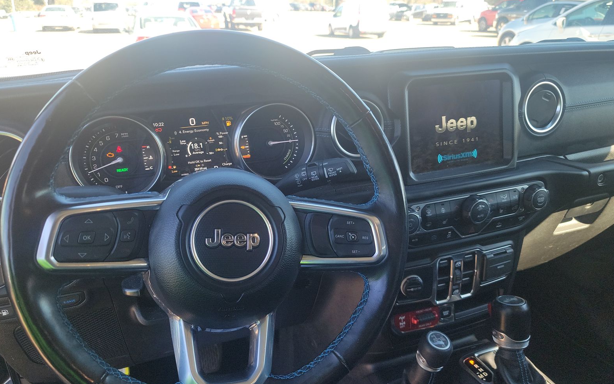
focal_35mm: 26
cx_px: 305
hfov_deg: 70.4
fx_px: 435
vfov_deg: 47.6
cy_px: 197
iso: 53
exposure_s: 1/59
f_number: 1.8
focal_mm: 6.7
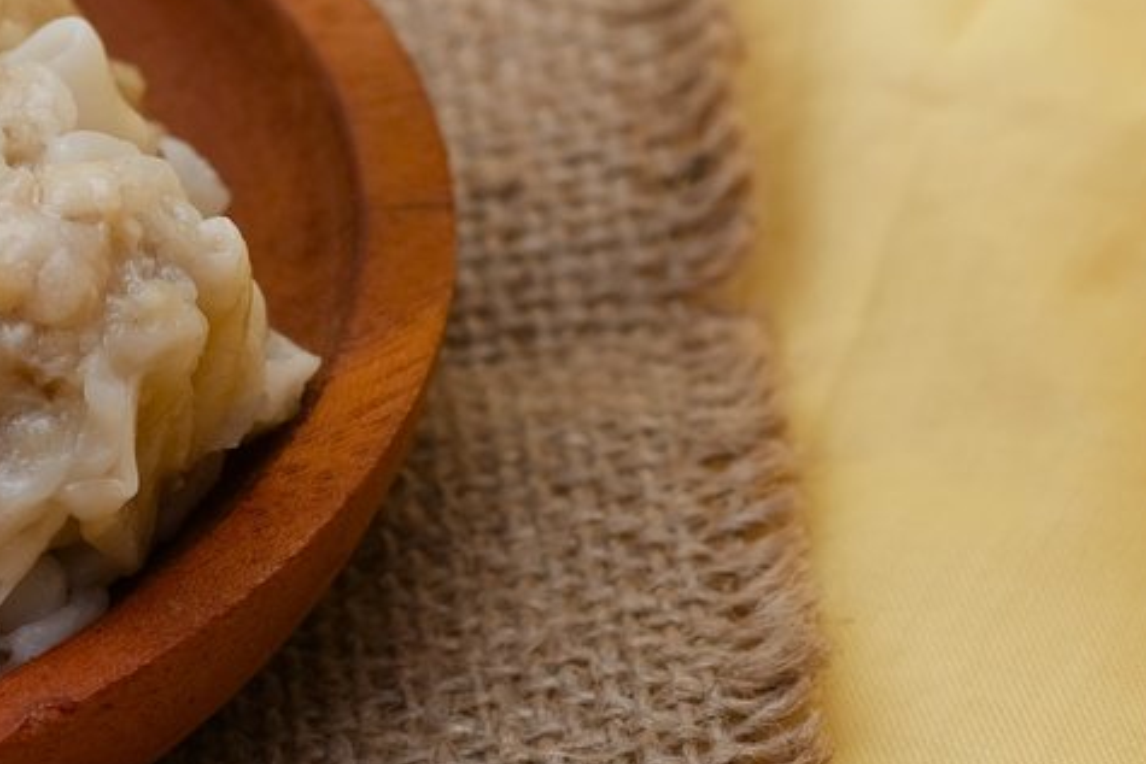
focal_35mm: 303
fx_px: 9648
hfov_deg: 6.7
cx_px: -519
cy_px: 177
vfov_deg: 4.5
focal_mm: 60
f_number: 5.6
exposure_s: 1/60
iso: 125
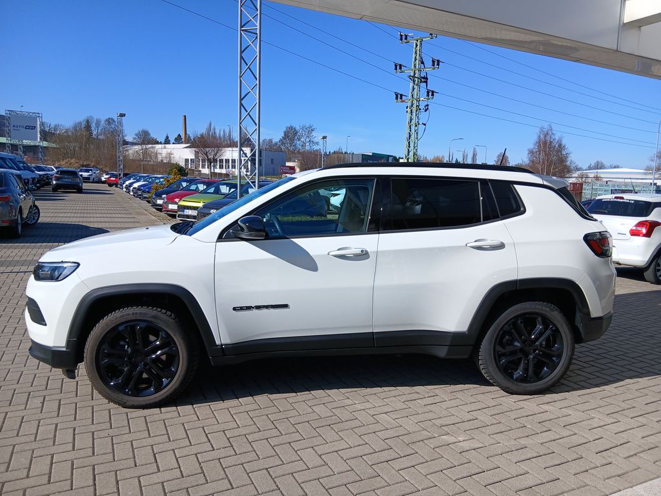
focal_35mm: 26
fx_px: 496
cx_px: 330
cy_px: 248
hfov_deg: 67.3
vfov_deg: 53.1
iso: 20
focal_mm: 3.98
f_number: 1.8
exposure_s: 1/708
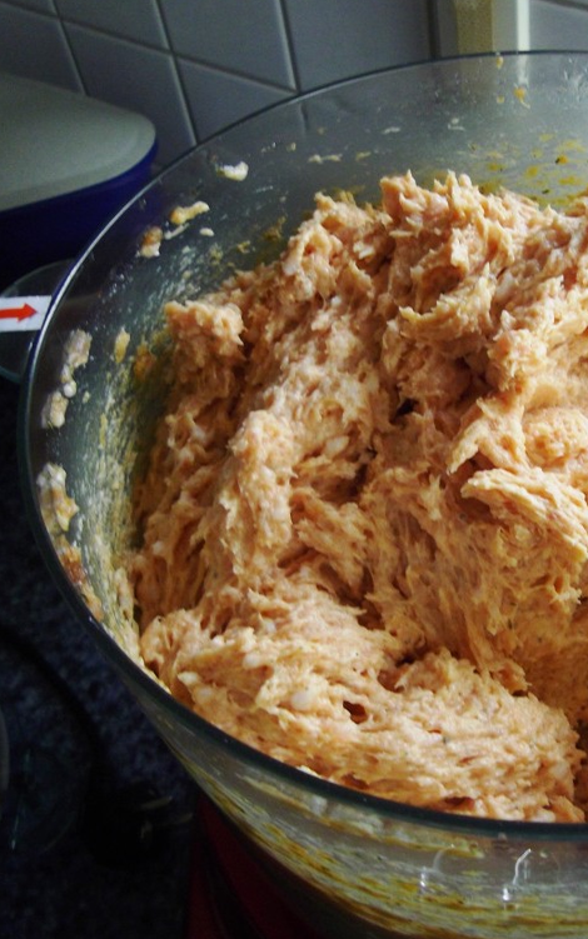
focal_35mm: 39
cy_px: 463
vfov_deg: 50.4
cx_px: 517
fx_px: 999
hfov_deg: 31.4
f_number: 3.2
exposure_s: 1/50
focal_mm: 4.9
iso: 135
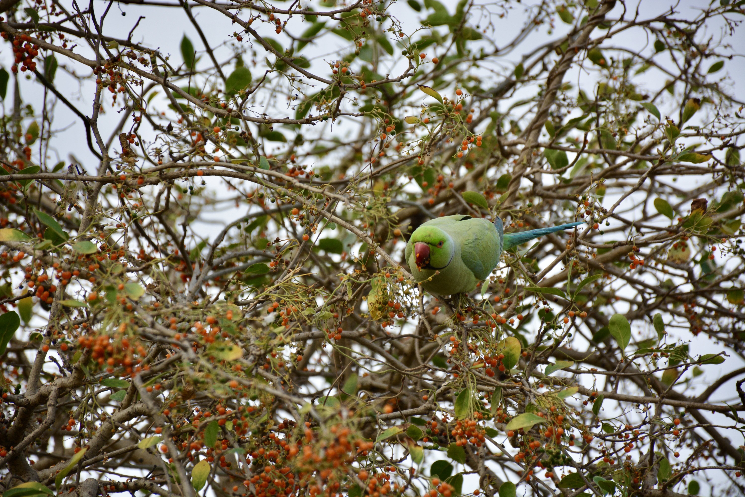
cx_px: 372
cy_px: 248
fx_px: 4345
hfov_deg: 9.8
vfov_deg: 6.5
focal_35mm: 210
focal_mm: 140
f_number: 5.6
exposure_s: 1/500
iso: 360
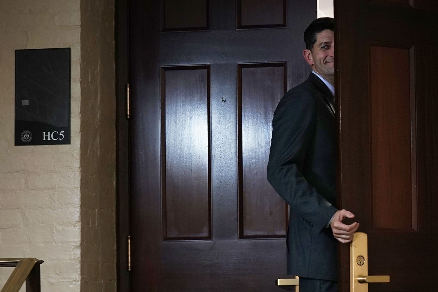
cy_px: 146
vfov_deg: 27.0
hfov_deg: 39.6
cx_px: 219
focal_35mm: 50
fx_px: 608
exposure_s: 1/320
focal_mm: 50
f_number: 2
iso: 1250
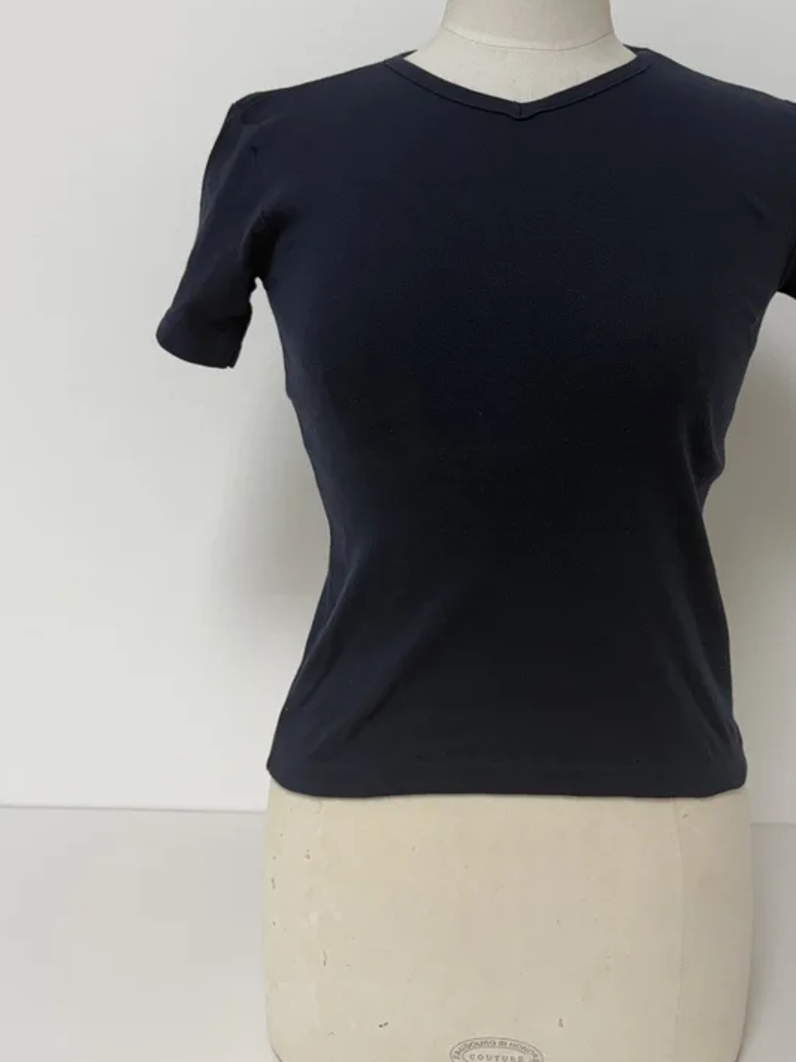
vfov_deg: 47.1
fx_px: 1196
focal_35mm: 39
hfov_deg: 36.5
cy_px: 350
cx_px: 521
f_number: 1.6
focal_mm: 6
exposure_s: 1/100
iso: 125
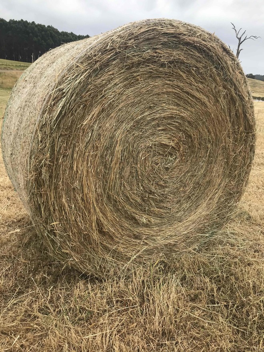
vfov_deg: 63.4
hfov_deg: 49.7
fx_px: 285
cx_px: 132
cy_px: 176
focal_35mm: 28
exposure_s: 1/1429
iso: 20
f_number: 1.8
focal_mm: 3.99
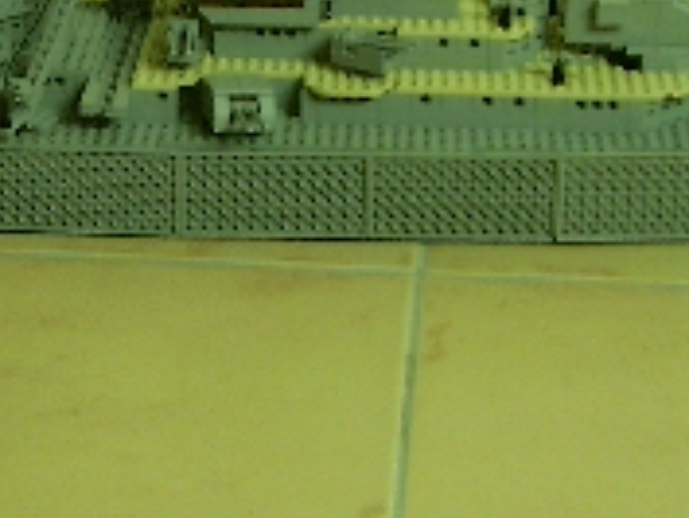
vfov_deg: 11.0
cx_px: 62
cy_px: 113
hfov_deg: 14.6
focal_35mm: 134
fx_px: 2669
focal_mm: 7.6
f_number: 2.6
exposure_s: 1/8
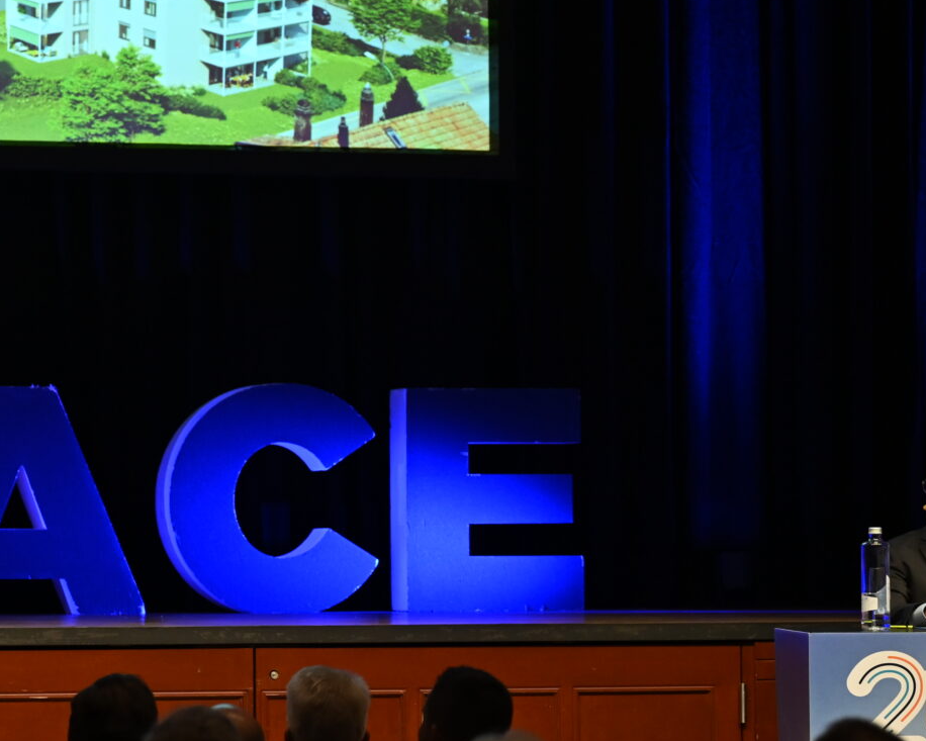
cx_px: -1
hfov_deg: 9.5
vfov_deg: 7.7
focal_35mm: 202
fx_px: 5537
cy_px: 249
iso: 1000
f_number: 2.8
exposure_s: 1/125
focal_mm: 77
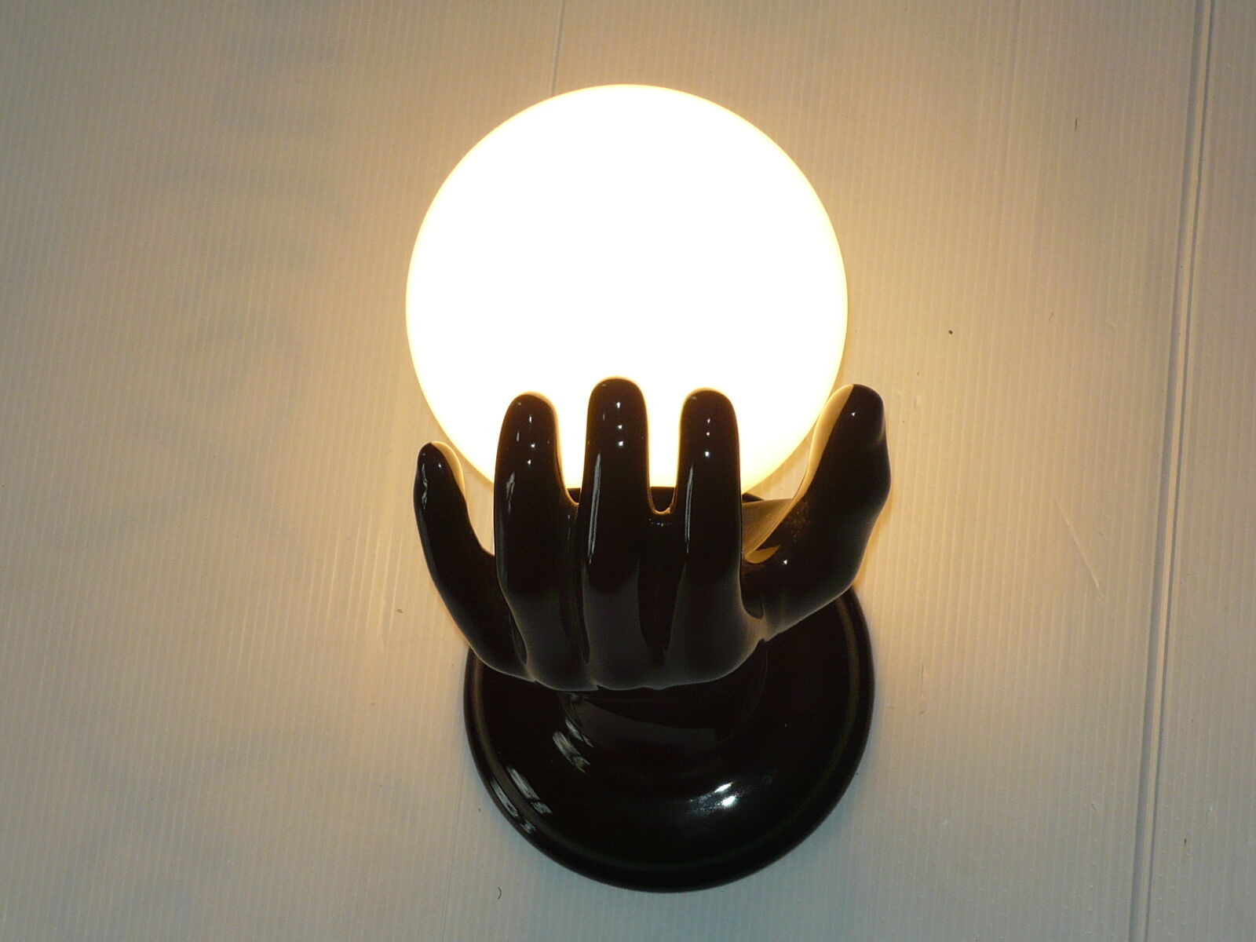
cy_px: 471
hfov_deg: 21.1
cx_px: 628
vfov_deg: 15.9
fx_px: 3374
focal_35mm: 93
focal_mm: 9.6
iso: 100
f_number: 3.5
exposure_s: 1/100
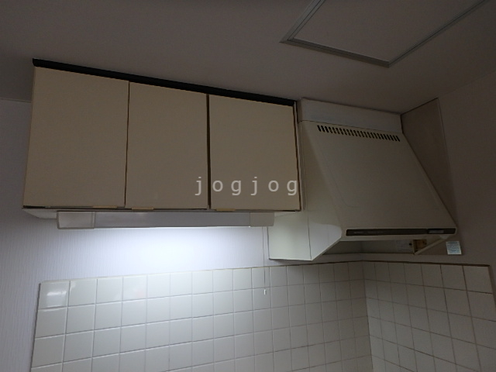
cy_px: 186
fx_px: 301
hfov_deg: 79.0
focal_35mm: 21
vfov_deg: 63.4
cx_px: 248
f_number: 3.5
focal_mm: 3.7
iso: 200
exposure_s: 1/50
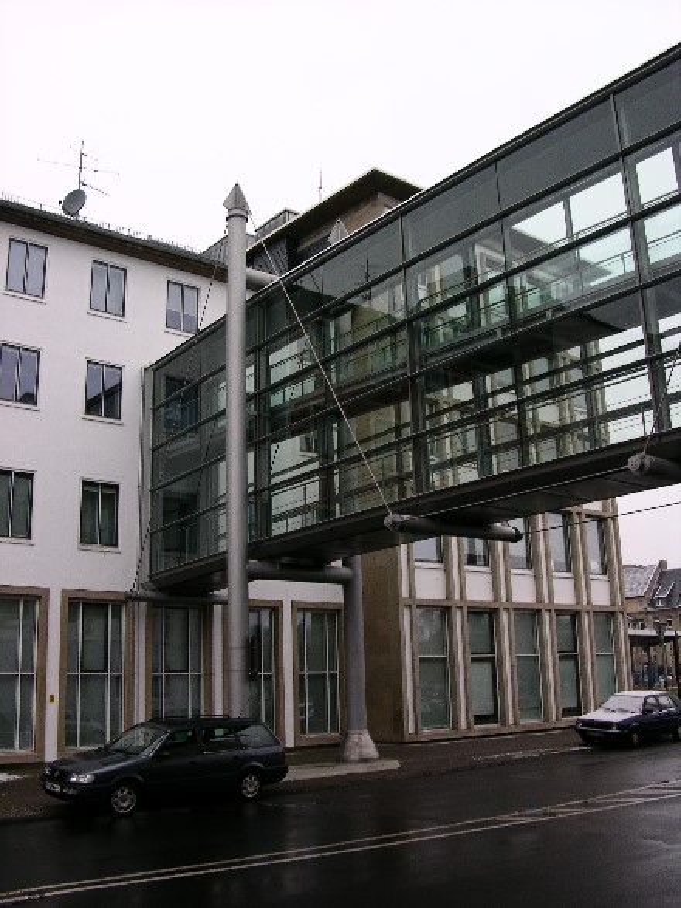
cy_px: 454
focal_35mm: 35
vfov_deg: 52.6
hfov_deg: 40.7
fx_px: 918
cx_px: 340
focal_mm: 8.9
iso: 50
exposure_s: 1/44.3
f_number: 5
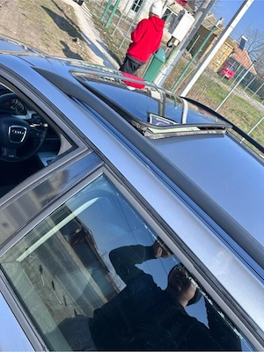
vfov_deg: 71.6
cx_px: 132
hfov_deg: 56.8
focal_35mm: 24
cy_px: 176
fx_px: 244
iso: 80
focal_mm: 6.86
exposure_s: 1/1751
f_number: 1.78
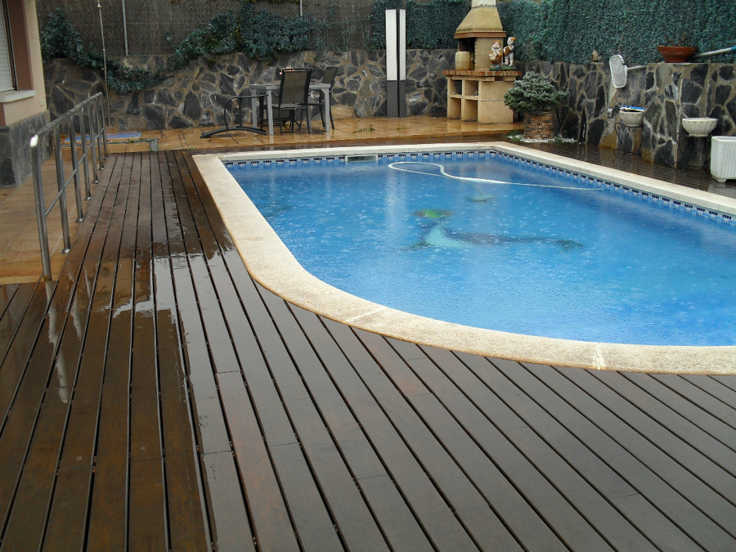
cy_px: 276
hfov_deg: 52.6
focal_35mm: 35
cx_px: 368
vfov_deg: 40.7
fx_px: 744
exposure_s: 1/90
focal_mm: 6.3
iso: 100
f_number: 3.2
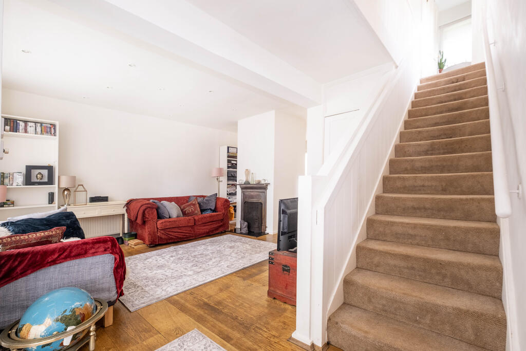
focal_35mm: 15
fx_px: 219
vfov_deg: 77.3
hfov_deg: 100.4
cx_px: 263
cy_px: 176
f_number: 6.4
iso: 500
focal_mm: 10
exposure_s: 1/3
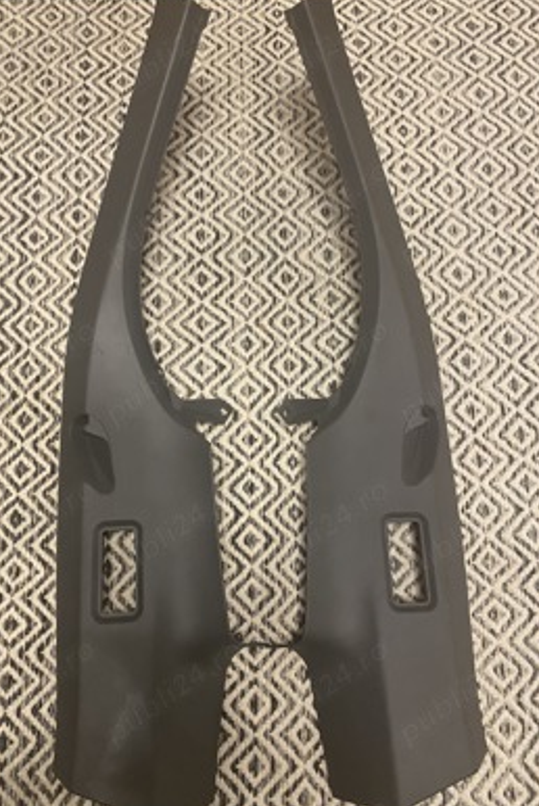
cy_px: 407
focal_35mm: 28
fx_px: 628
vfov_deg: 65.4
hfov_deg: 46.4
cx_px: 247
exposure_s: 1/50
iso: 320
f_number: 1.8
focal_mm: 4.25
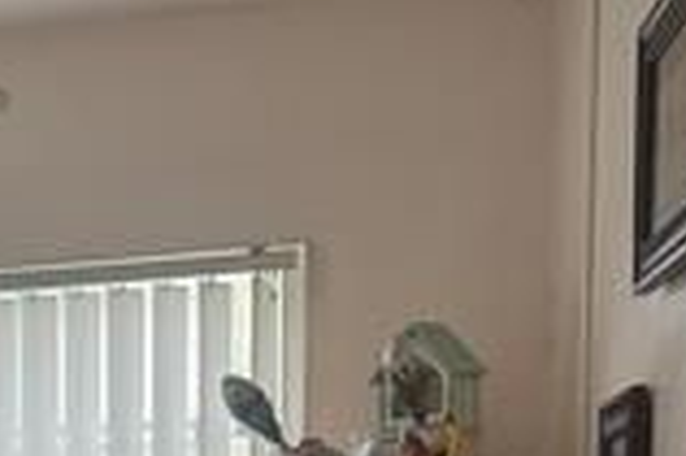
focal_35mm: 95
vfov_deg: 13.1
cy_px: 808
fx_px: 1808
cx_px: -148
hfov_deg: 20.1
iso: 320
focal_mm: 6.76
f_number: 1.78
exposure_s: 1/60
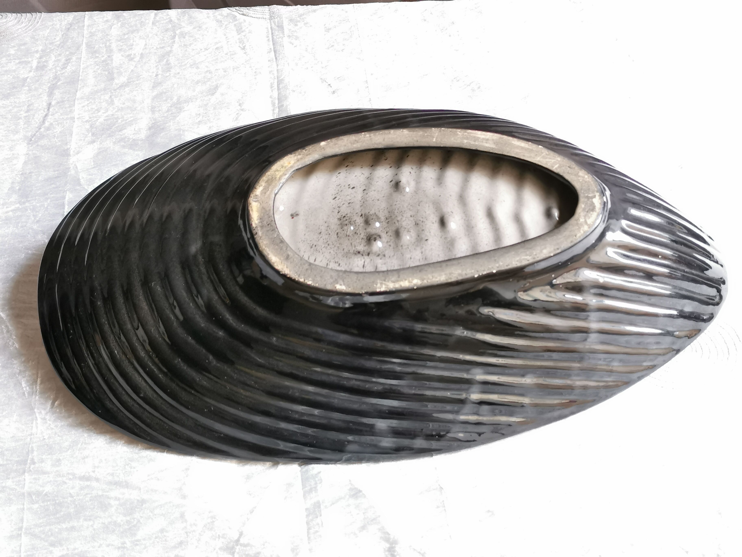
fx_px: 1136
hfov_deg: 36.2
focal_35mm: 53
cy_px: 278
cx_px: 371
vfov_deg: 27.5
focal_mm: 5.58
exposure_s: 1/50
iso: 320
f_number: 1.8
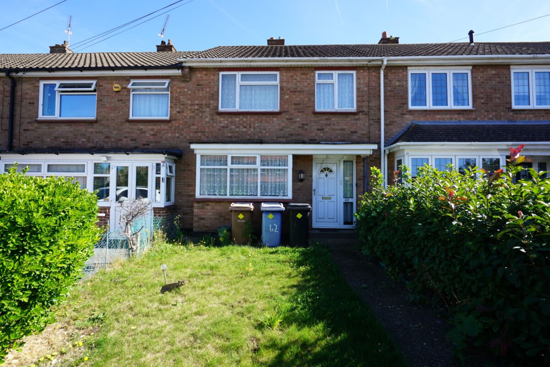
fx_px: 245
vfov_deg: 73.8
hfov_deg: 96.7
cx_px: 275
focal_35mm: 16
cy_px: 184
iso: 100
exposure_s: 1/80
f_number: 9
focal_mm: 16
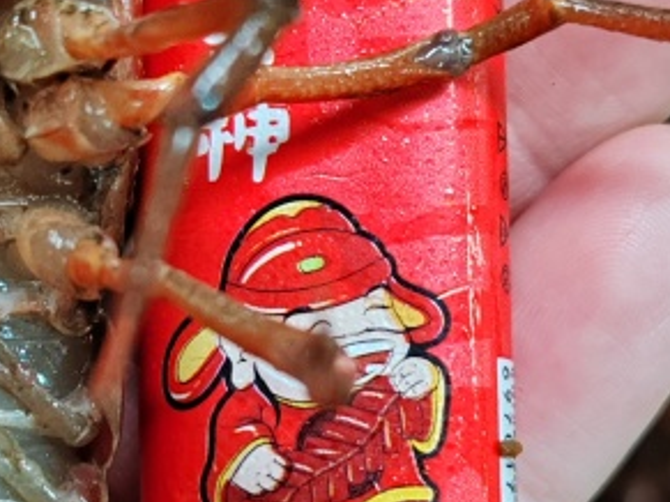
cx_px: 216
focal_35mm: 99
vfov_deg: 14.9
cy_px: 282
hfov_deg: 19.8
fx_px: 1915
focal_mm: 6.14
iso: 3200
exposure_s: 1/50
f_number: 1.8
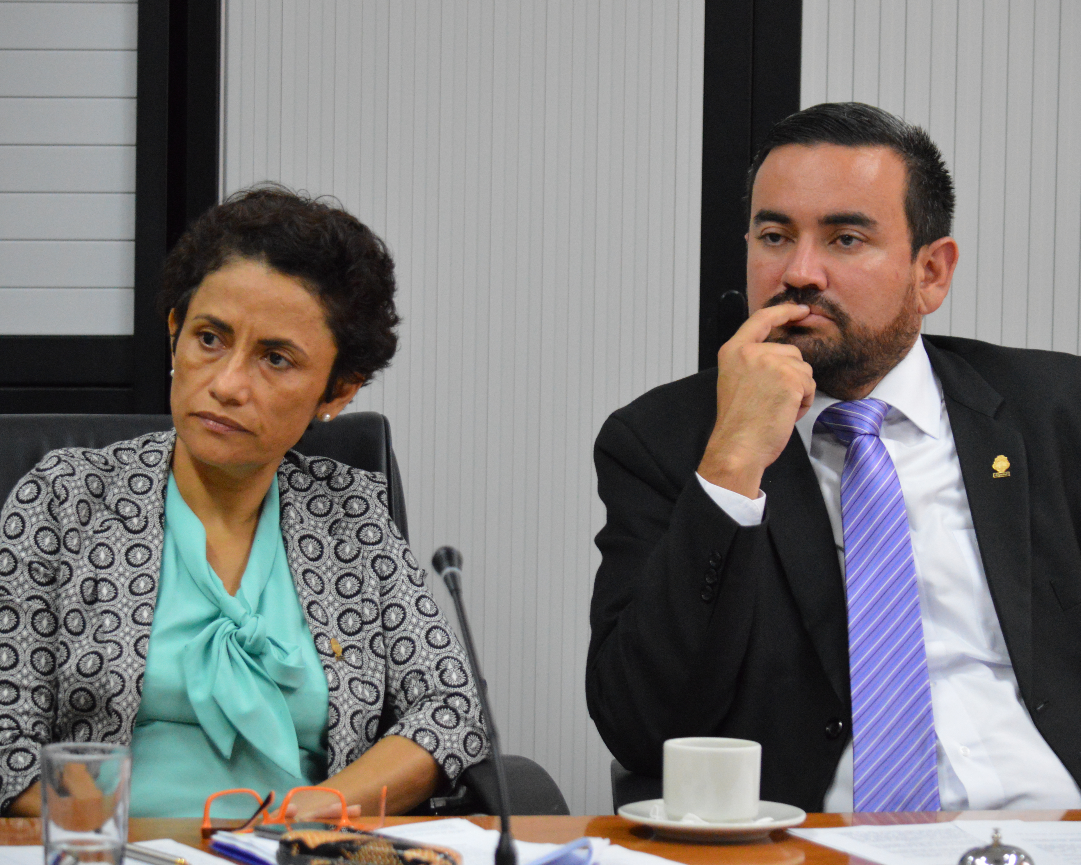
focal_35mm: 175
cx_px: 582
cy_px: 431
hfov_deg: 11.0
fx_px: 5599
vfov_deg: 8.8
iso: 3200
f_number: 4.8
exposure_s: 1/160
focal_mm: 102
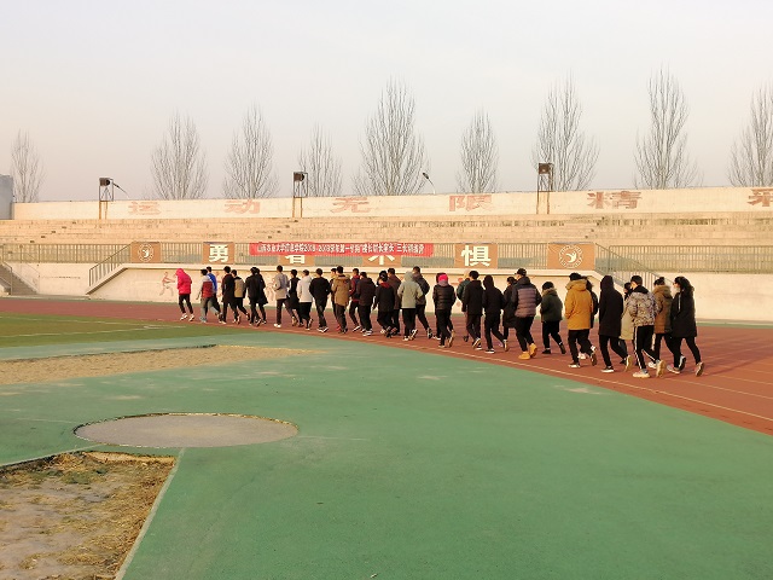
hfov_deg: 42.9
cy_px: 290
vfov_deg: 32.9
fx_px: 983
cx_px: 386
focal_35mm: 44
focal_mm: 3.81
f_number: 2.2
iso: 50
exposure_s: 1/166
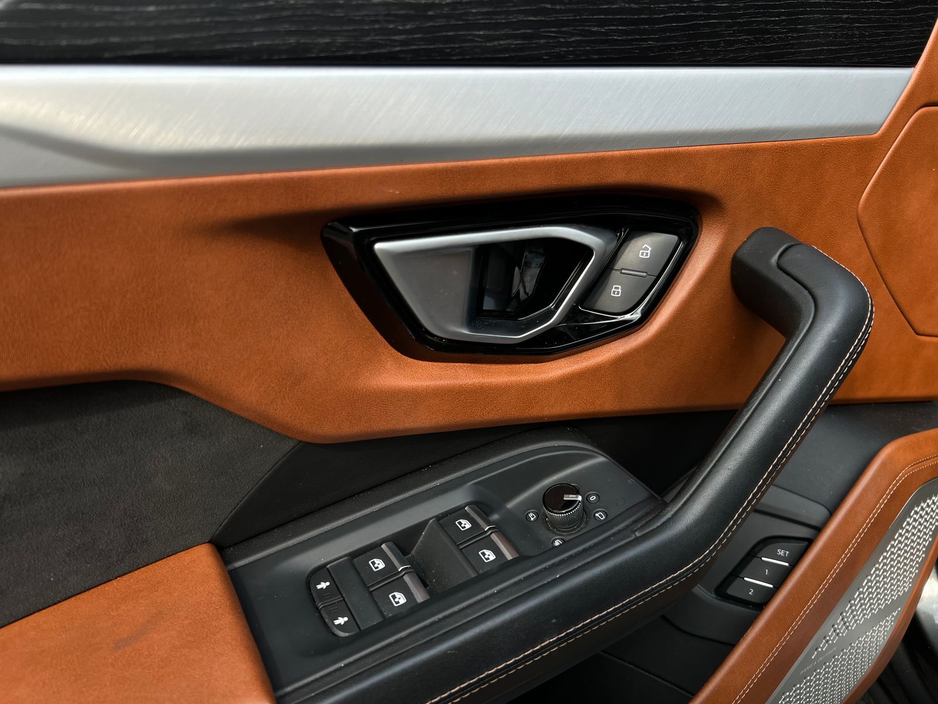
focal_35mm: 26
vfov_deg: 53.1
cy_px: 352
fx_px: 705
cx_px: 469
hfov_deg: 67.3
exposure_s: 1/840
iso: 50
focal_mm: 5.7
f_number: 1.5
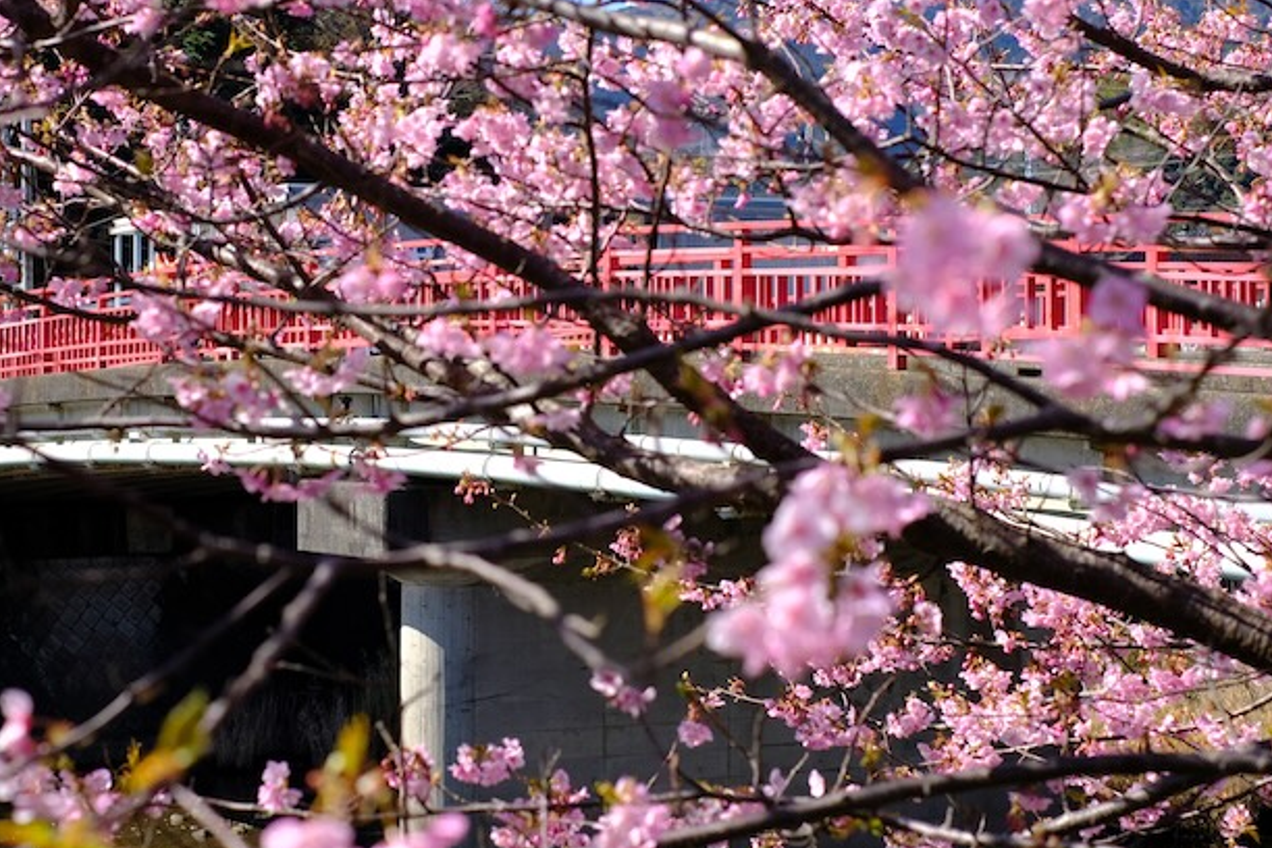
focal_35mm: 78
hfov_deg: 25.9
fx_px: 2756
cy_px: 306
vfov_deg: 17.5
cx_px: 434
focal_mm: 35
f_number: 3.6
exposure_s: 1/1300
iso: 200
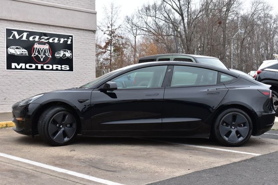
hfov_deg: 37.9
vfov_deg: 25.7
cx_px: 139
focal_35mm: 52
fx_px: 405
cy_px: 92
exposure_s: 1/100
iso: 400
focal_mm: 35
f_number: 9
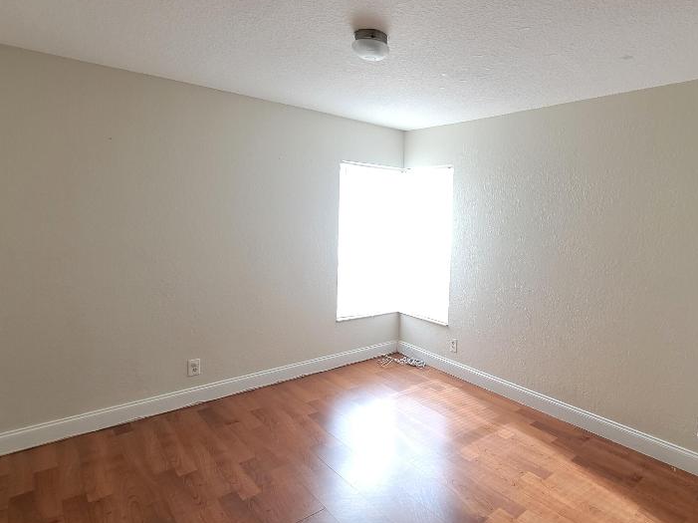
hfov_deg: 82.7
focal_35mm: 19
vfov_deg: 68.6
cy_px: 247
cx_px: 446
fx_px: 383
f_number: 2.2
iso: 125
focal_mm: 2.2
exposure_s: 1/60
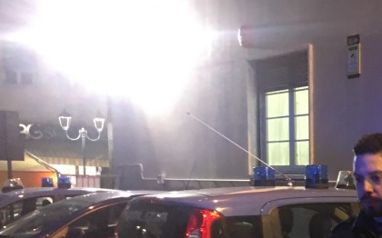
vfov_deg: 16.8
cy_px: 268
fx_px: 780
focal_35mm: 75
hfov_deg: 25.1
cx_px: 444
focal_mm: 4.15
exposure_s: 1/17
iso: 250
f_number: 2.2
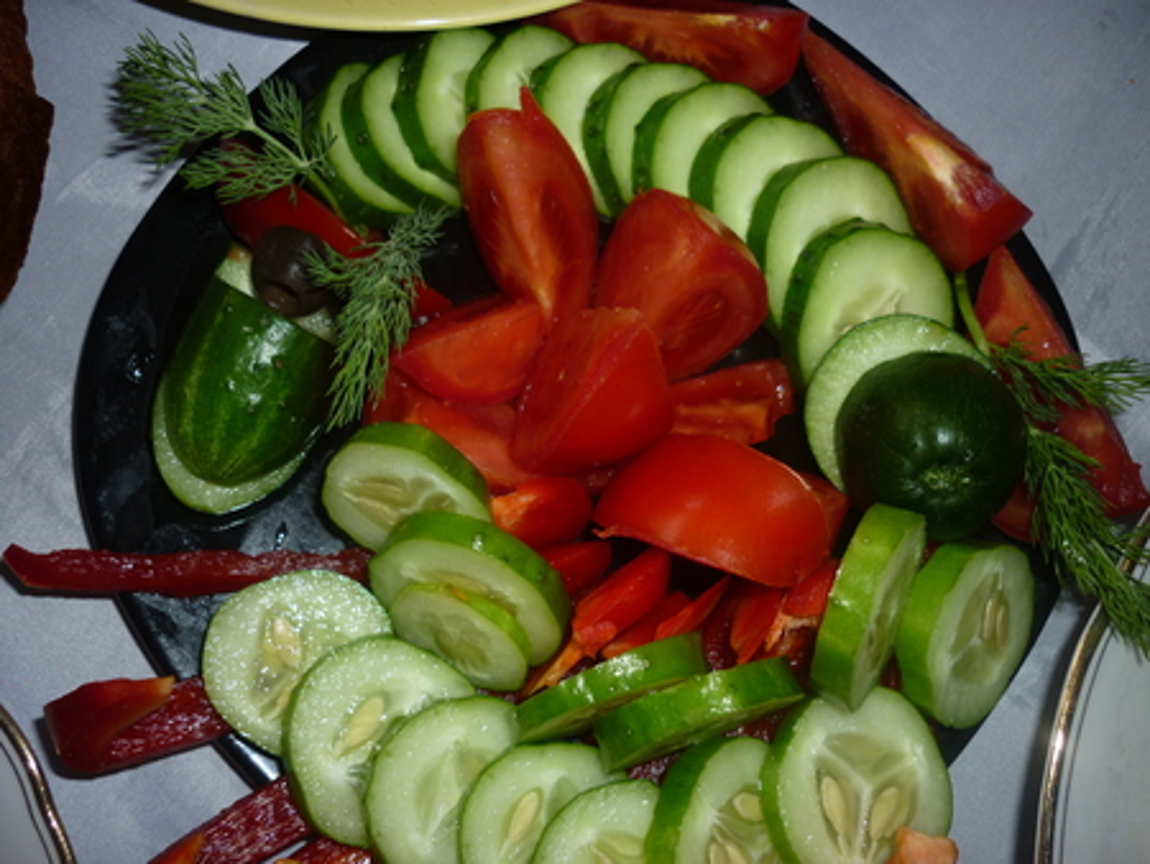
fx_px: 1097
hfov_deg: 55.3
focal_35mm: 33
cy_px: 432
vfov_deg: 43.0
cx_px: 575
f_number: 2.8
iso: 100
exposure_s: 1/30
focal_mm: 5.5
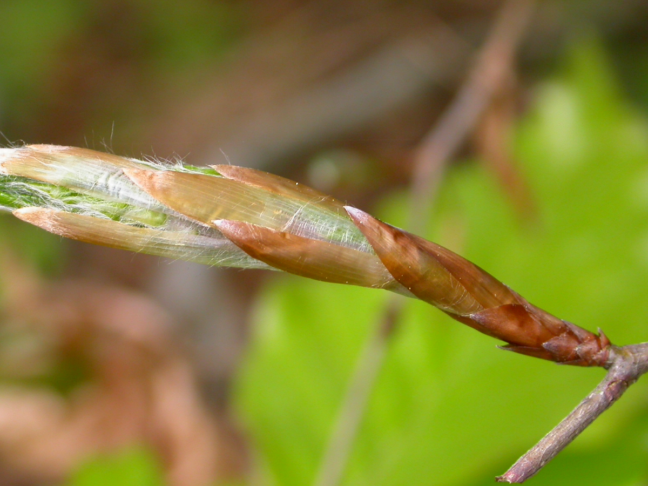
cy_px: 214
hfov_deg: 12.3
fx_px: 2995
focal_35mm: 160
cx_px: 237
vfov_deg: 9.3
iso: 100
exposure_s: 1/102
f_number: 4.3
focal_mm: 24.8
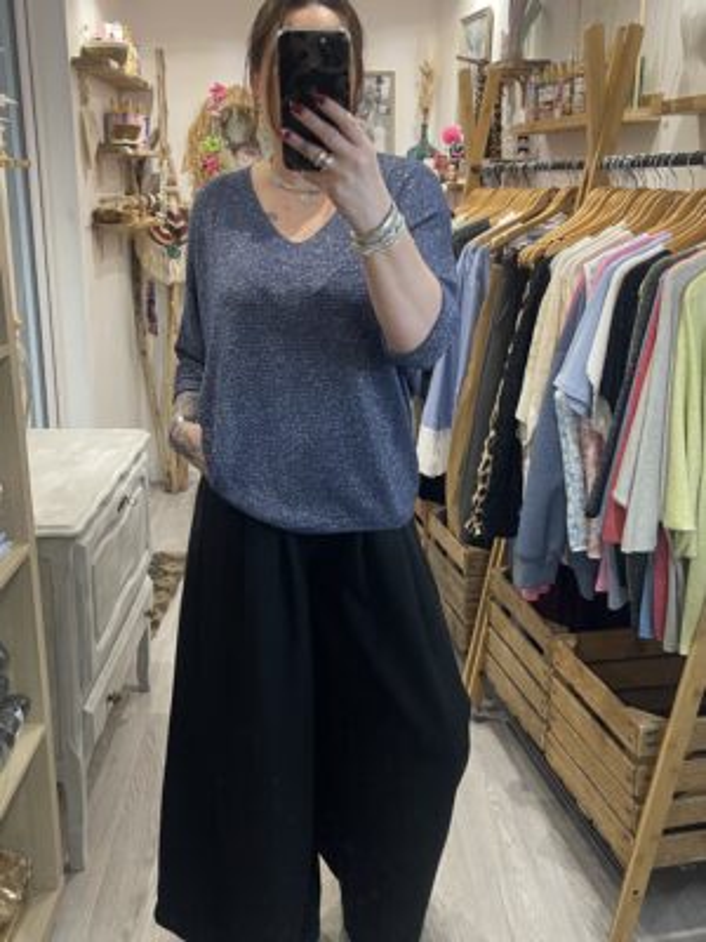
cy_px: 471
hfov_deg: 54.9
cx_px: 353
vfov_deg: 69.4
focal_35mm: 25
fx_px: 680
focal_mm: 5.1
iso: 125
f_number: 1.6
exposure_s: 1/50
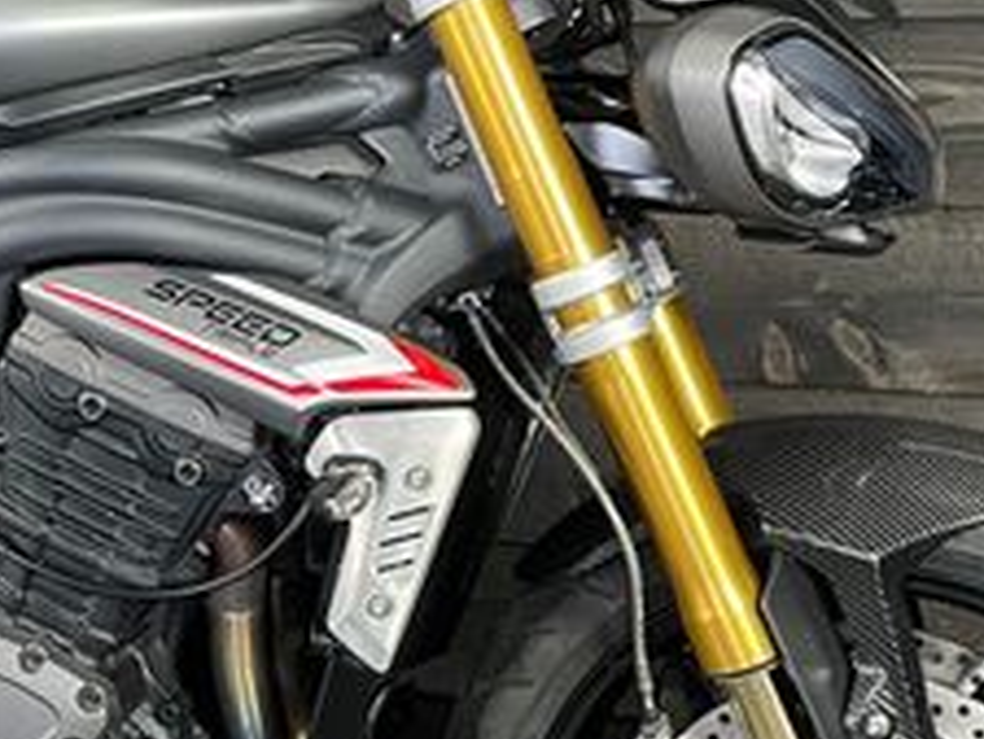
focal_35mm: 74
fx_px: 2105
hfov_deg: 25.6
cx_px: 114
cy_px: 389
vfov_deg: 19.9
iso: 500
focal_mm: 4.2
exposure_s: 1/33
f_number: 1.6
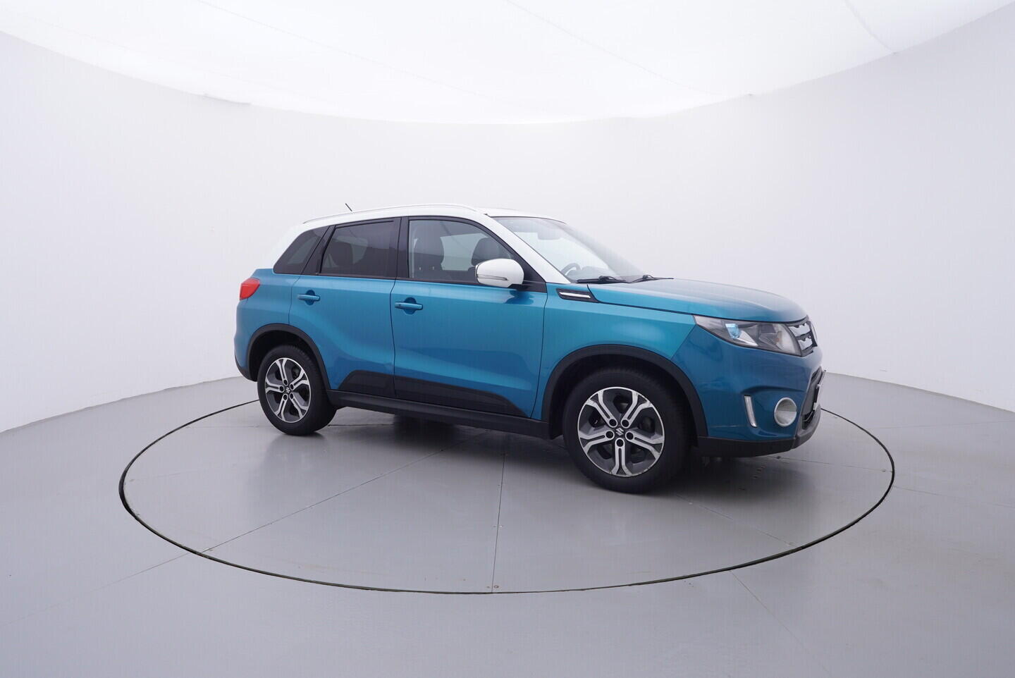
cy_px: 339
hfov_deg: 77.3
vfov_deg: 56.2
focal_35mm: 22
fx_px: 635
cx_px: 508
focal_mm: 15
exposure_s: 1/80
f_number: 5
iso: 200
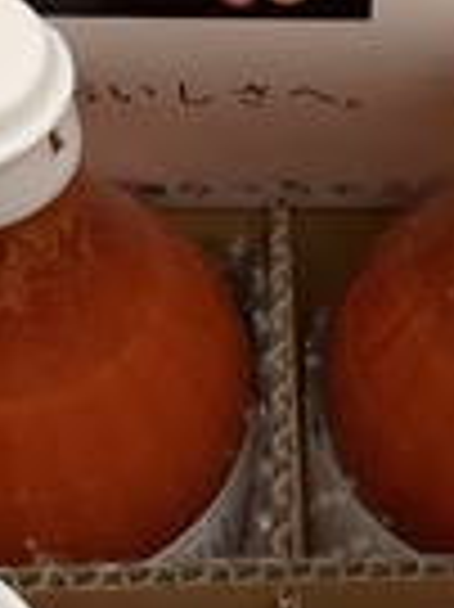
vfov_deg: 25.0
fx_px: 1349
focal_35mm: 77
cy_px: 126
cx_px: 301
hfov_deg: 19.1
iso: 320
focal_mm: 4.25
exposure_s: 1/60
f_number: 1.8
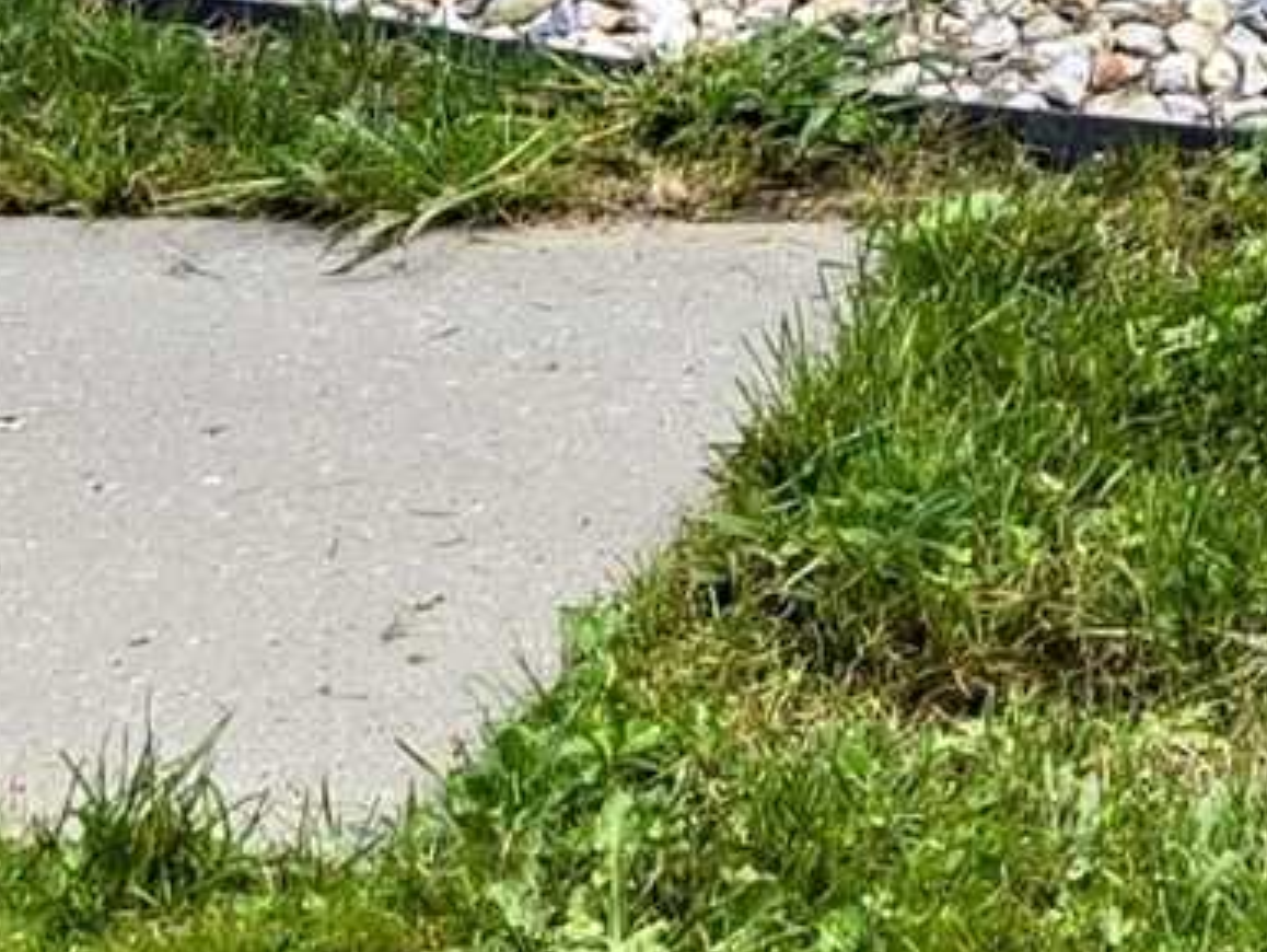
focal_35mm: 183
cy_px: -2692
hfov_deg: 9.6
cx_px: 3072
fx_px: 6702
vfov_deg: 6.6
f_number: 1.7
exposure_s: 1/180
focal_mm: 6.3
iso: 25
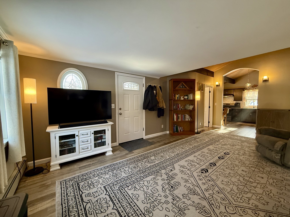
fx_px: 117
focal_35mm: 14
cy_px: 108
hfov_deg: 102.1
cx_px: 145
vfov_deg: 85.7
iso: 320
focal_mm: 2.22
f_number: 2.2
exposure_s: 1/60
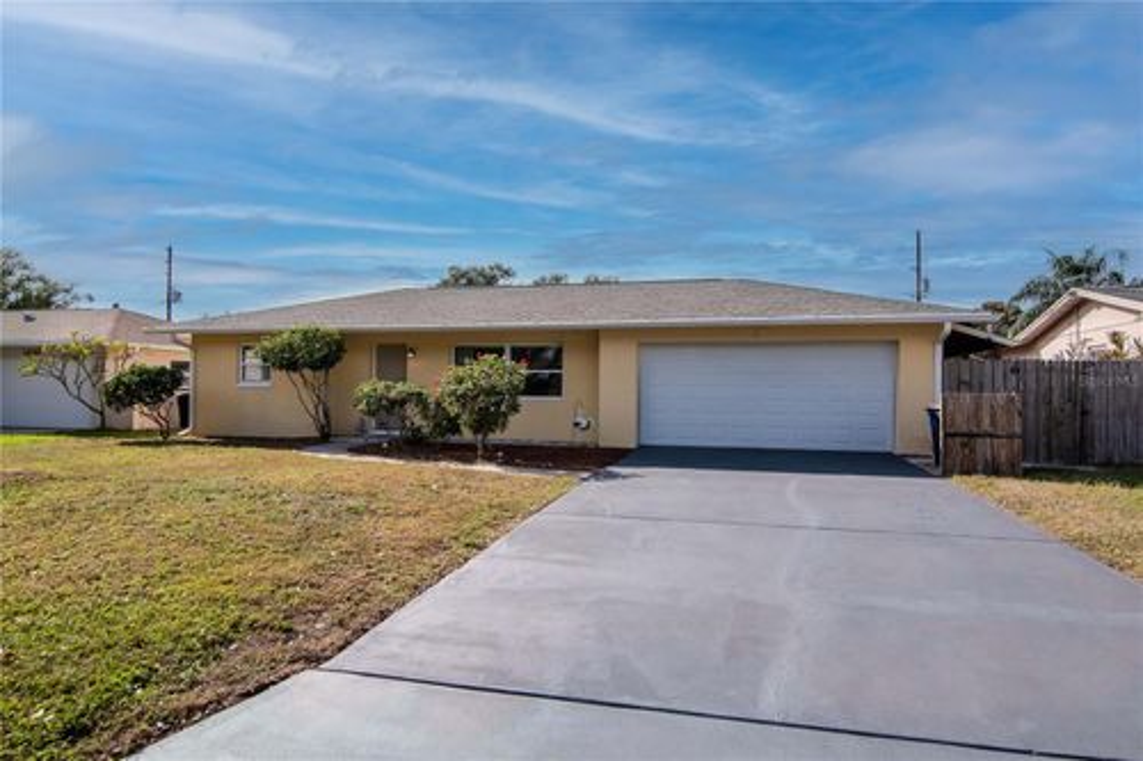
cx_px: 572
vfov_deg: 59.5
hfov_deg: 81.2
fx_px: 666
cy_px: 380
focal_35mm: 21
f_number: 10
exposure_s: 1/2000
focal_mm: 14
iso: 1000
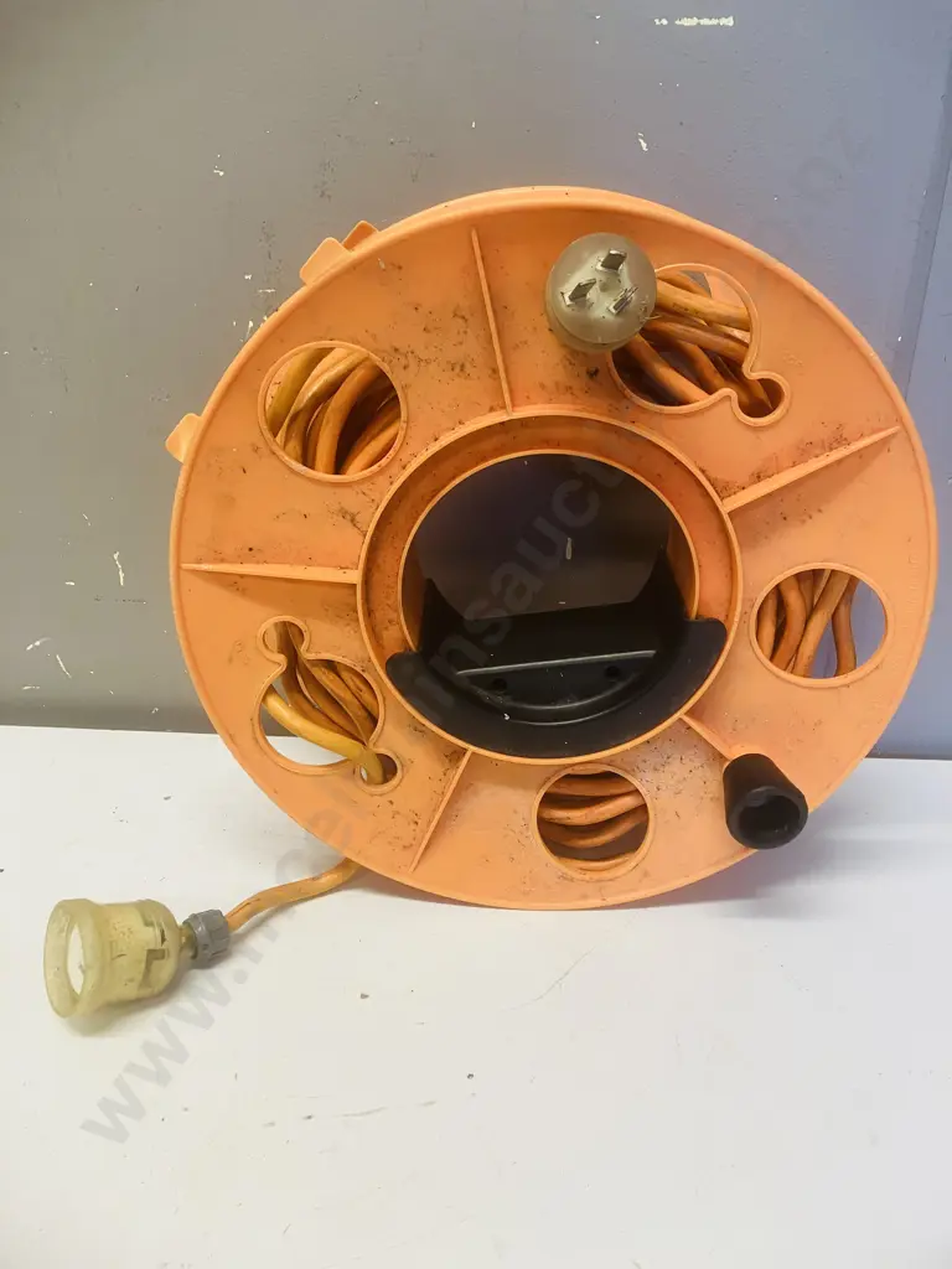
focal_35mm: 28
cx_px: 476
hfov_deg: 49.7
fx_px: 1027
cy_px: 634
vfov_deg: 63.4
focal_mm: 3.99
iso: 64
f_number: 1.8
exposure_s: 1/50
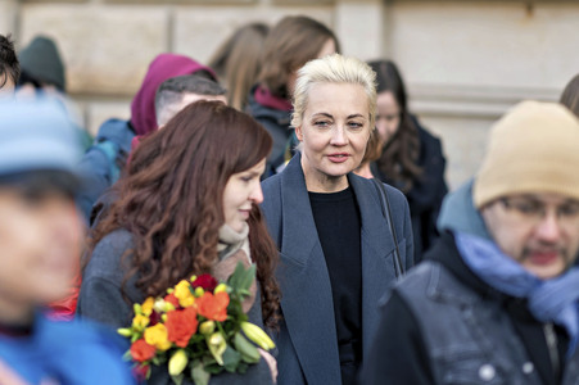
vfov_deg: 10.8
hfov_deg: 16.1
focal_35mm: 127
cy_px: 192
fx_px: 2041
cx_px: 290
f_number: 1.4
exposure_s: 1/400
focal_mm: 85
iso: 100
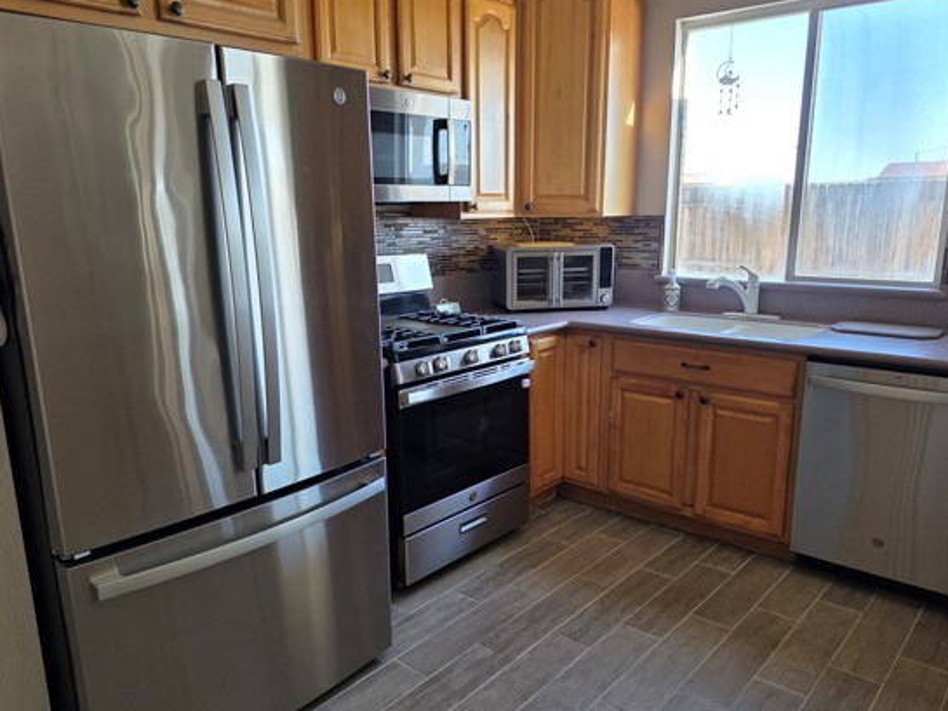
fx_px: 740
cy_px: 377
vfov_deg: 51.3
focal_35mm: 27
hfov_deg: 65.3
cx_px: 484
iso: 80
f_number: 1.7
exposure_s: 1/180
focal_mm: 6.3
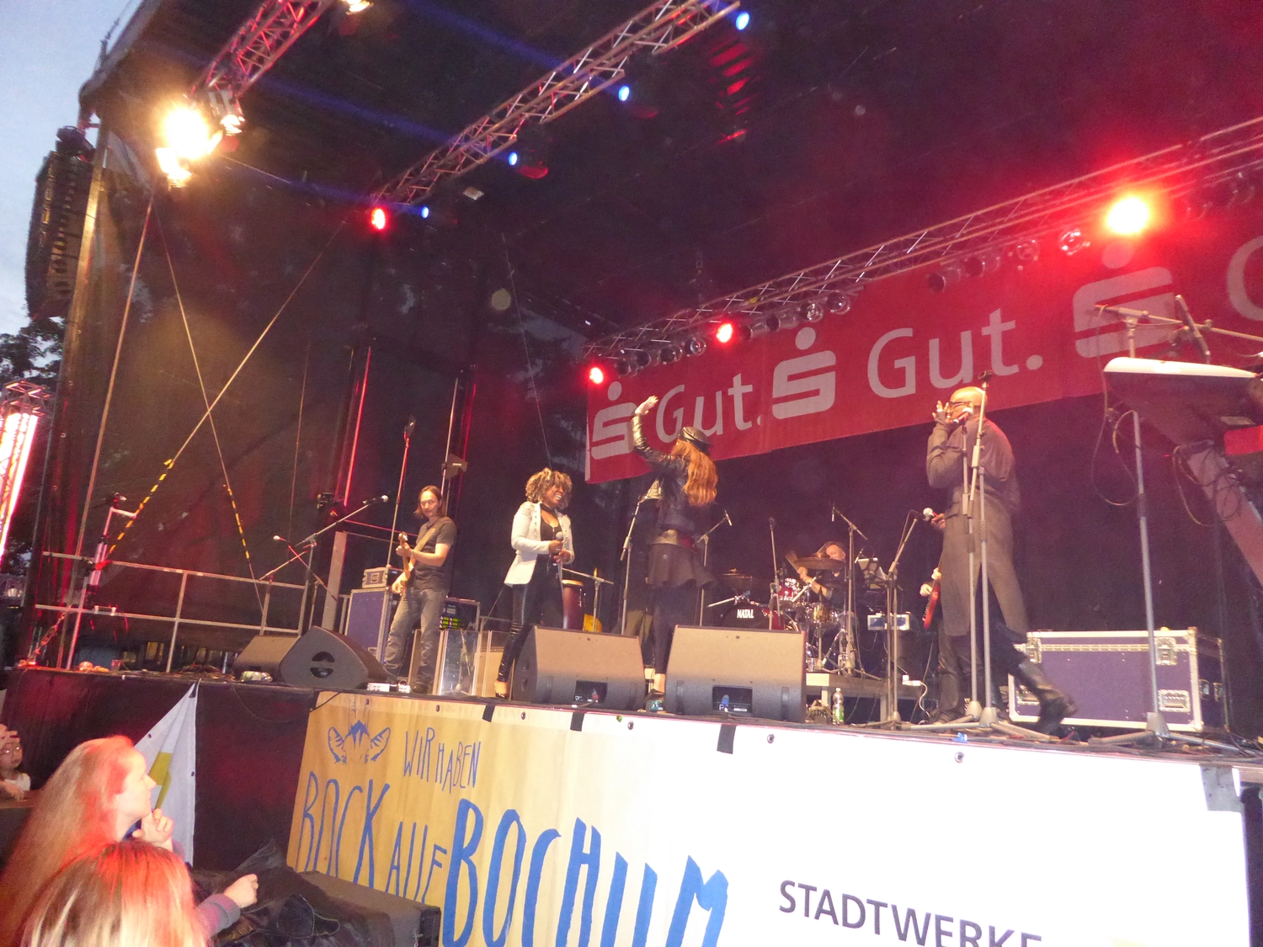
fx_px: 876
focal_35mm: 24
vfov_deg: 56.8
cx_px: 632
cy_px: 474
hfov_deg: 71.6
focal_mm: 4.3
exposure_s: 1/60
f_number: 3.3
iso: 1600
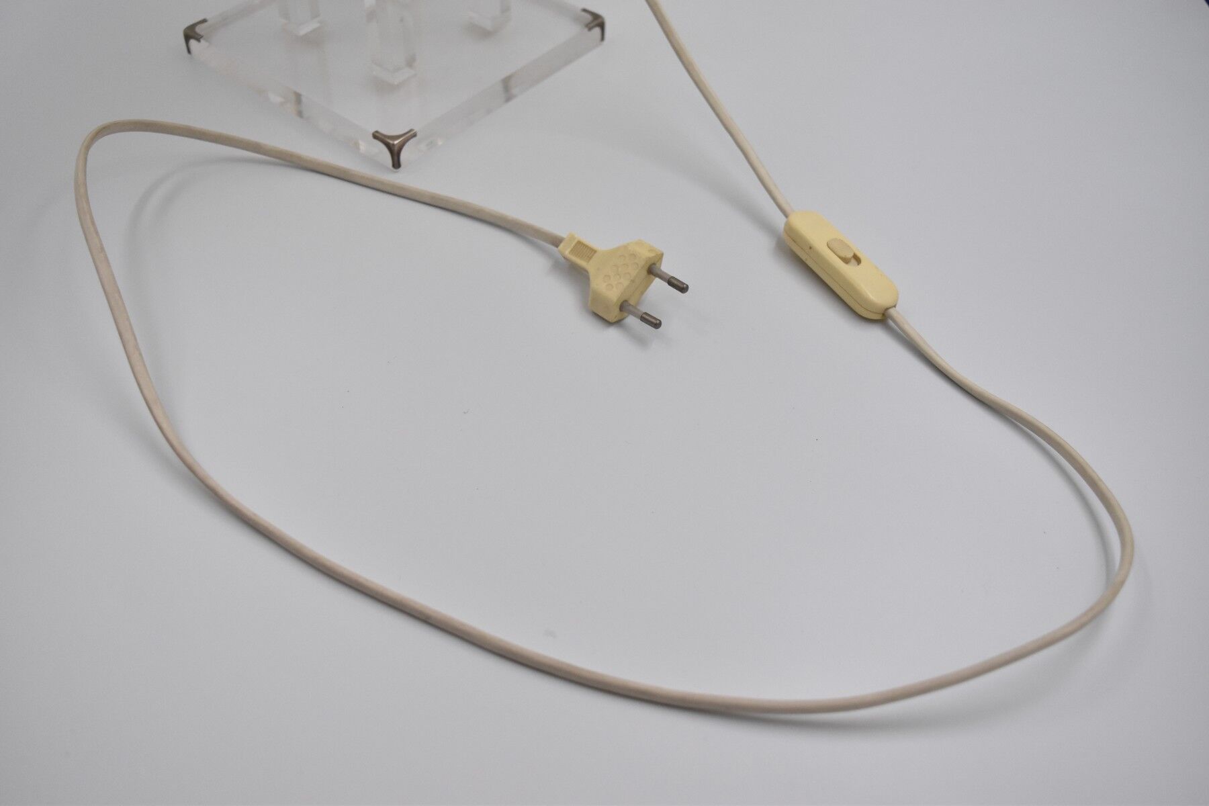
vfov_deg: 38.4
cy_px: 403
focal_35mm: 34
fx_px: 1159
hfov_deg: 55.1
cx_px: 604
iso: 1250
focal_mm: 23
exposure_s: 1/3200
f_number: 4.5
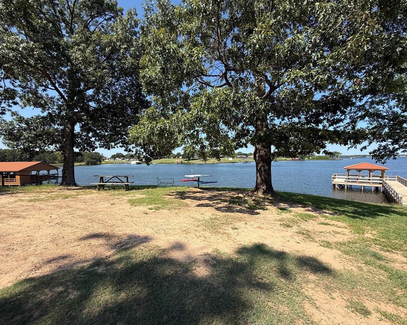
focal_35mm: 15
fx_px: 181
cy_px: 166
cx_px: 199
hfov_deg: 96.8
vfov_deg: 84.0
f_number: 2.2
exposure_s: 1/1656
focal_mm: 2.22
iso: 50
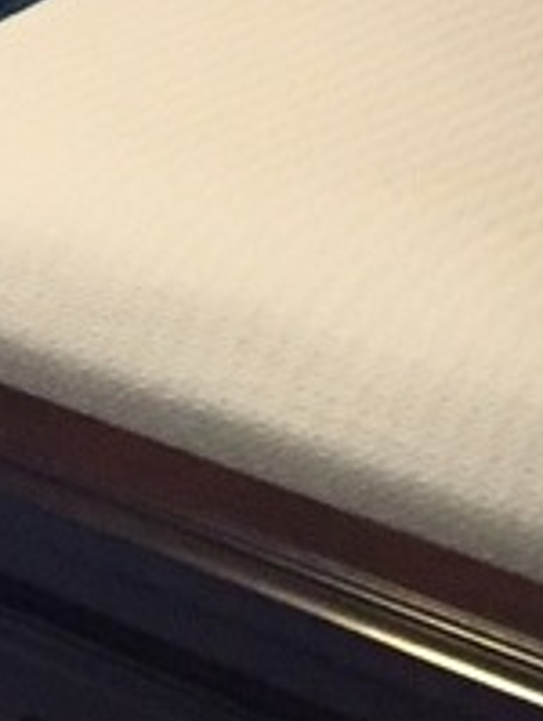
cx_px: 130
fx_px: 3273
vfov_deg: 10.5
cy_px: -1123
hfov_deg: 9.5
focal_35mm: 157
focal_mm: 4.15
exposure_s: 1/24
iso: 250
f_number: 2.2
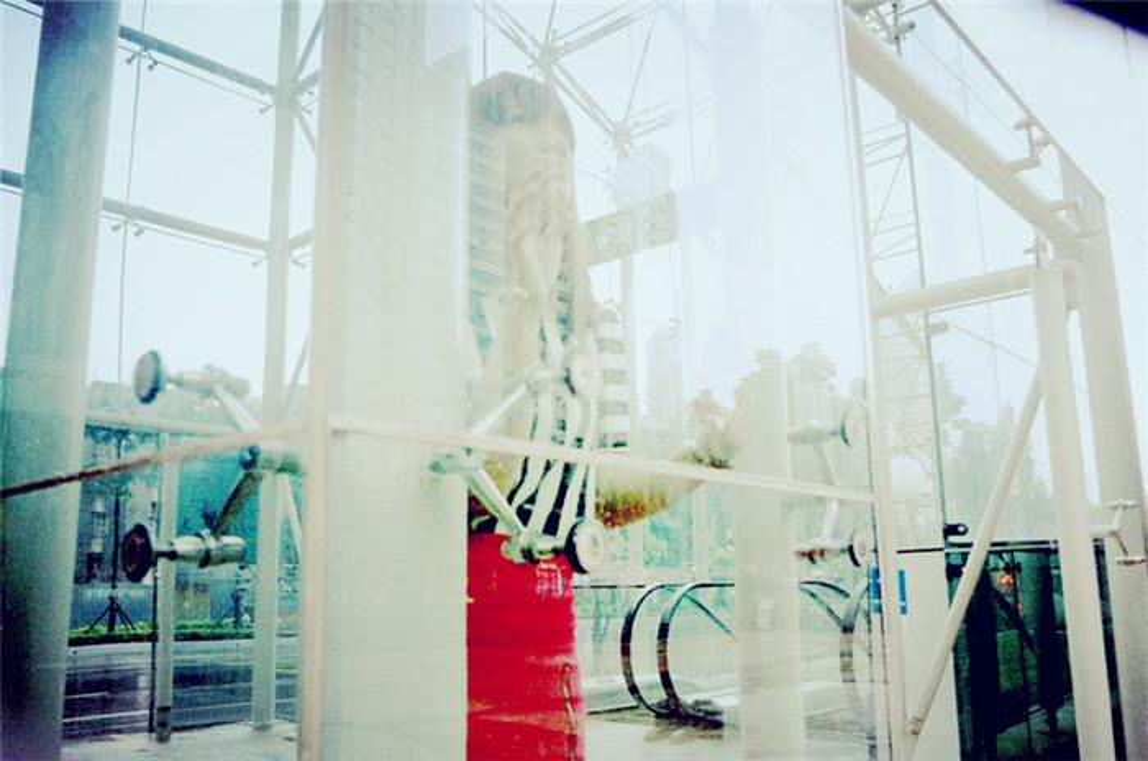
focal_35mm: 30
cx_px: 574
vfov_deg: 43.4
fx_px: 955
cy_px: 380
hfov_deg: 62.0
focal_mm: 20
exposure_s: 1/320
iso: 6400
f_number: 4
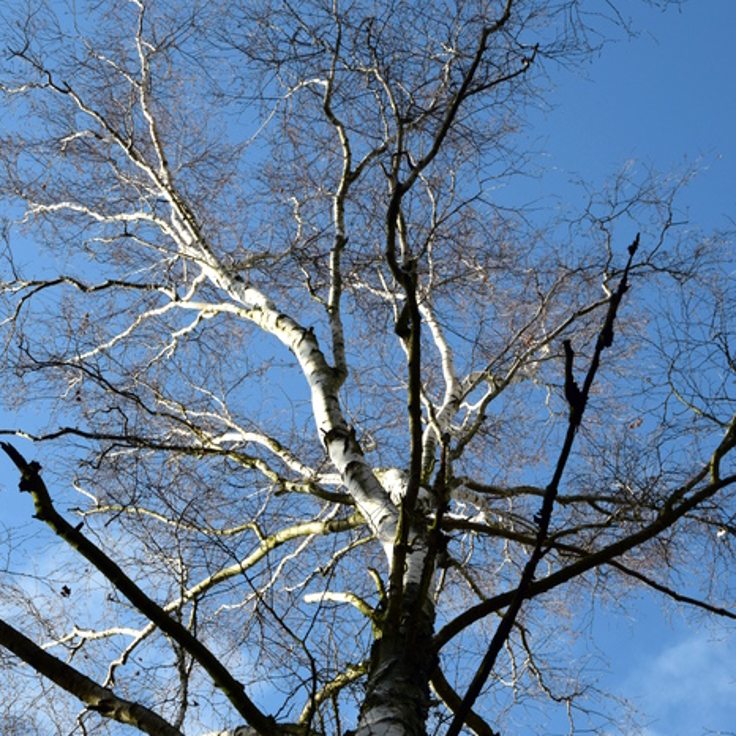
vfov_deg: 16.5
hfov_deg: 16.6
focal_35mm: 105
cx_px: 359
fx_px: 2526
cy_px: 520
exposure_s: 1/160
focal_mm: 48
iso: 400
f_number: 9
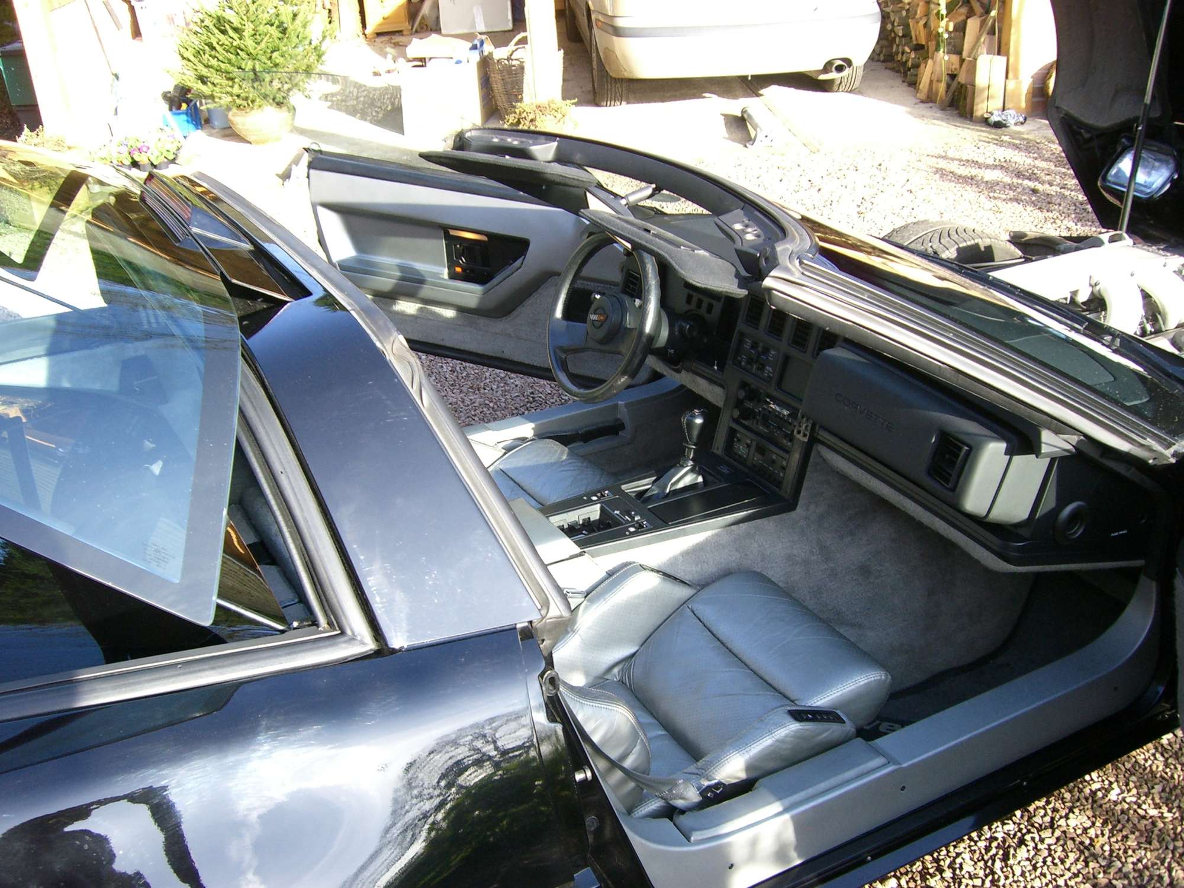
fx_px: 1300
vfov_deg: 37.7
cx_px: 592
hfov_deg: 49.0
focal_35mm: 38
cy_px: 444
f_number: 2.7
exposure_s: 1/250
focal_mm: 6.2
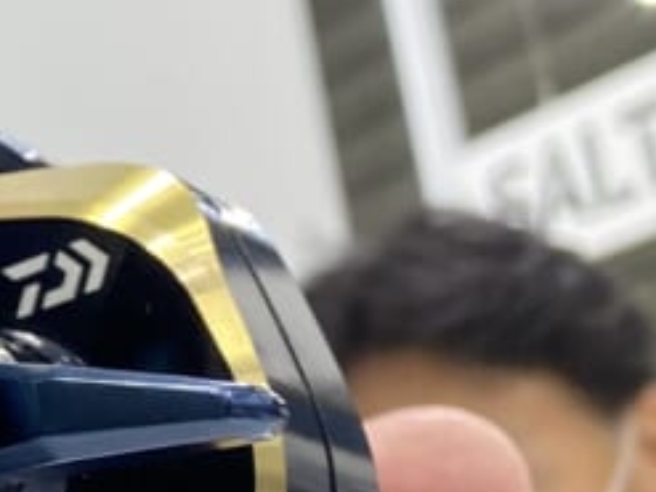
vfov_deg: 10.8
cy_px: -43
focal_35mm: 135
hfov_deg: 12.1
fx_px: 2557
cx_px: -853
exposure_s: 1/100
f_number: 1.8
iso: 80
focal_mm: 4.25
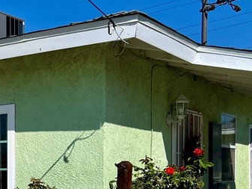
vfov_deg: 18.2
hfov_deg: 22.7
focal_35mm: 79
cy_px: 188
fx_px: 575
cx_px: -53
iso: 50
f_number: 1.5
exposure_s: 1/6993
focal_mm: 5.7
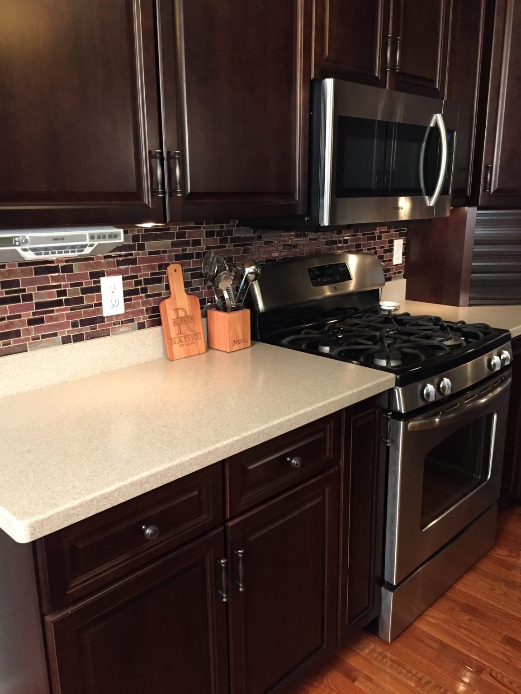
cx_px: 260
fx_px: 582
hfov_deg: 48.2
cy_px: 347
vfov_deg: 61.7
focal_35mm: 29
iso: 160
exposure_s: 1/30
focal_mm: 4.15
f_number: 2.2
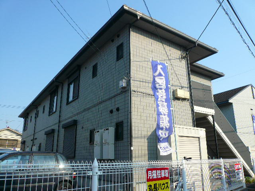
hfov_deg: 63.4
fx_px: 206
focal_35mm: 28
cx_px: 128
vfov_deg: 49.7
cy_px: 96
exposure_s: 1/160
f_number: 8
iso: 100
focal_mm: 4.6
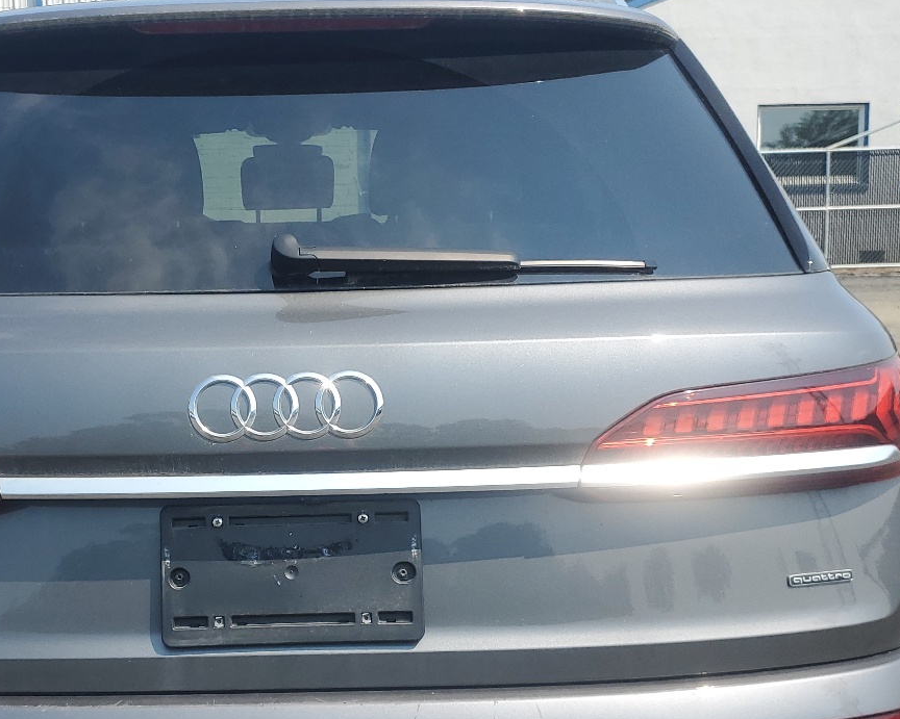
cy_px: 481
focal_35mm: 47
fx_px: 1252
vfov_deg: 31.8
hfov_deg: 39.2
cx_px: 324
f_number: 1.5
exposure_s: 1/2000
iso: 50
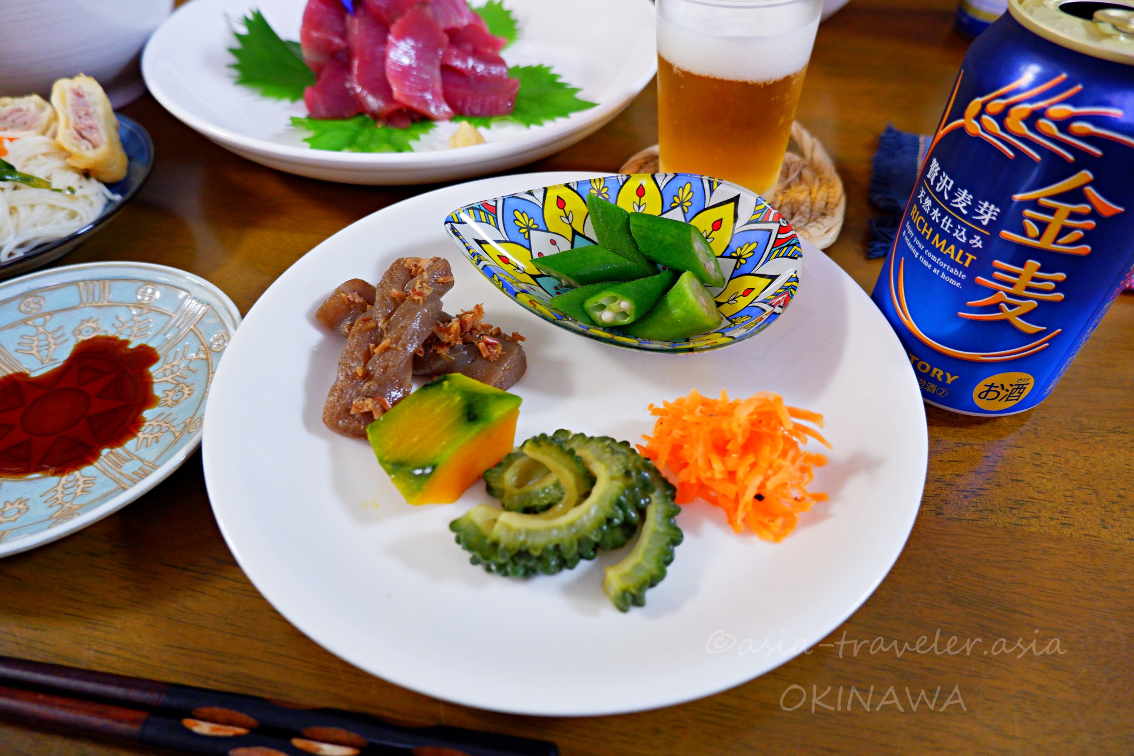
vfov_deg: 55.1
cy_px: 378
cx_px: 567
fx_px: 724
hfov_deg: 76.1
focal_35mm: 23
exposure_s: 1/34
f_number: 3.5
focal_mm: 15
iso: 1600
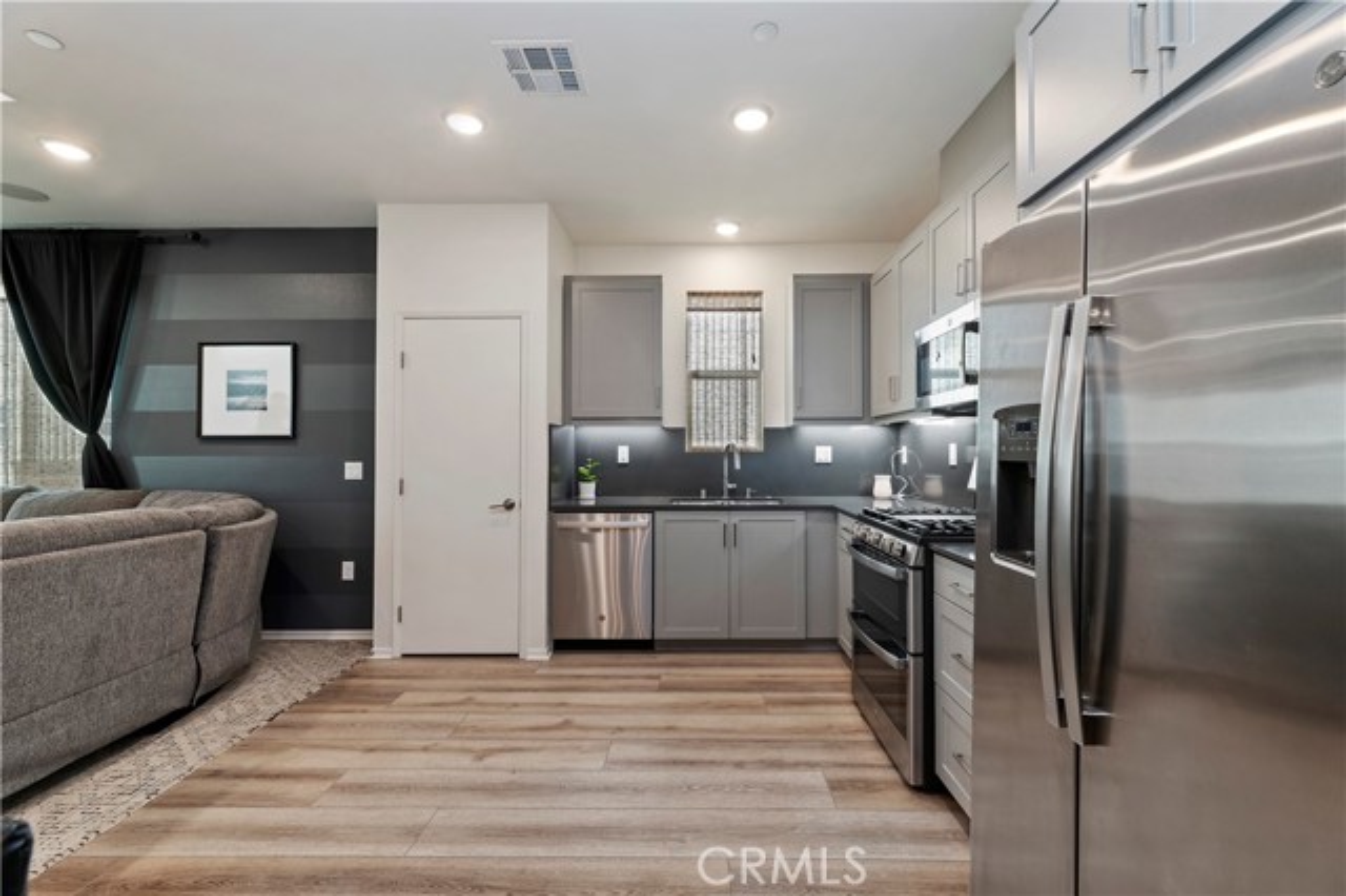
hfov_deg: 104.3
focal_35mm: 14
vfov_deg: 81.1
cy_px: 448
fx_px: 523
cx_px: 673
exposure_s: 1/8
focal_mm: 14
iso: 500
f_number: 10
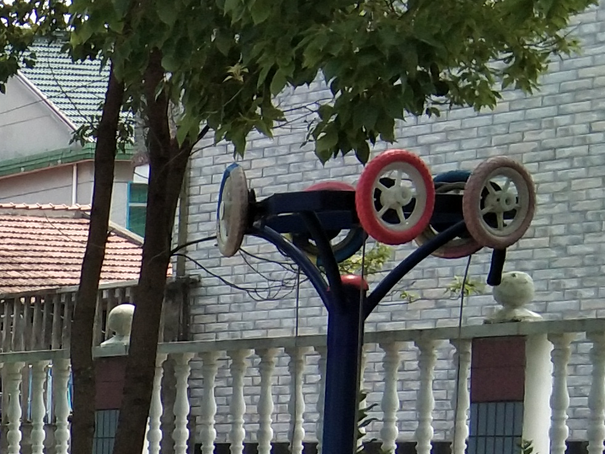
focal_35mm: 131
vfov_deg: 10.8
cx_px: -599
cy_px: 730
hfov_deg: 13.1
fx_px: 2290
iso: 50
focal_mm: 3.69
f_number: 2.2
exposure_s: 1/588
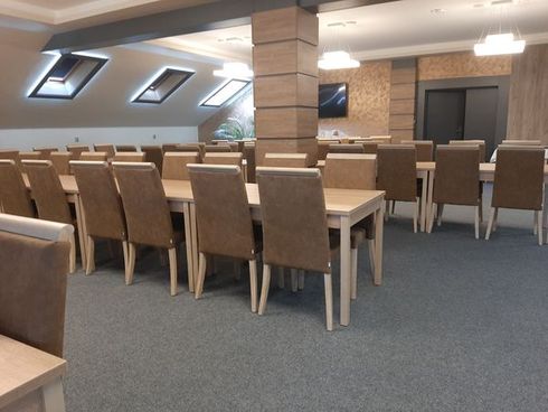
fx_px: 412
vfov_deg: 53.1
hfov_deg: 67.3
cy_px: 206
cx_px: 274
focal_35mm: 26
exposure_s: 1/50
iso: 125
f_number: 1.7
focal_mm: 3.93
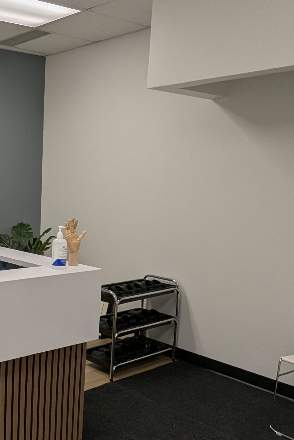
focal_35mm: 40
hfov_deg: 31.0
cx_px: 1
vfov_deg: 48.0
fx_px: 490
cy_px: 277
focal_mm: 2.35
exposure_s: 1/120
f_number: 2.2
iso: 46
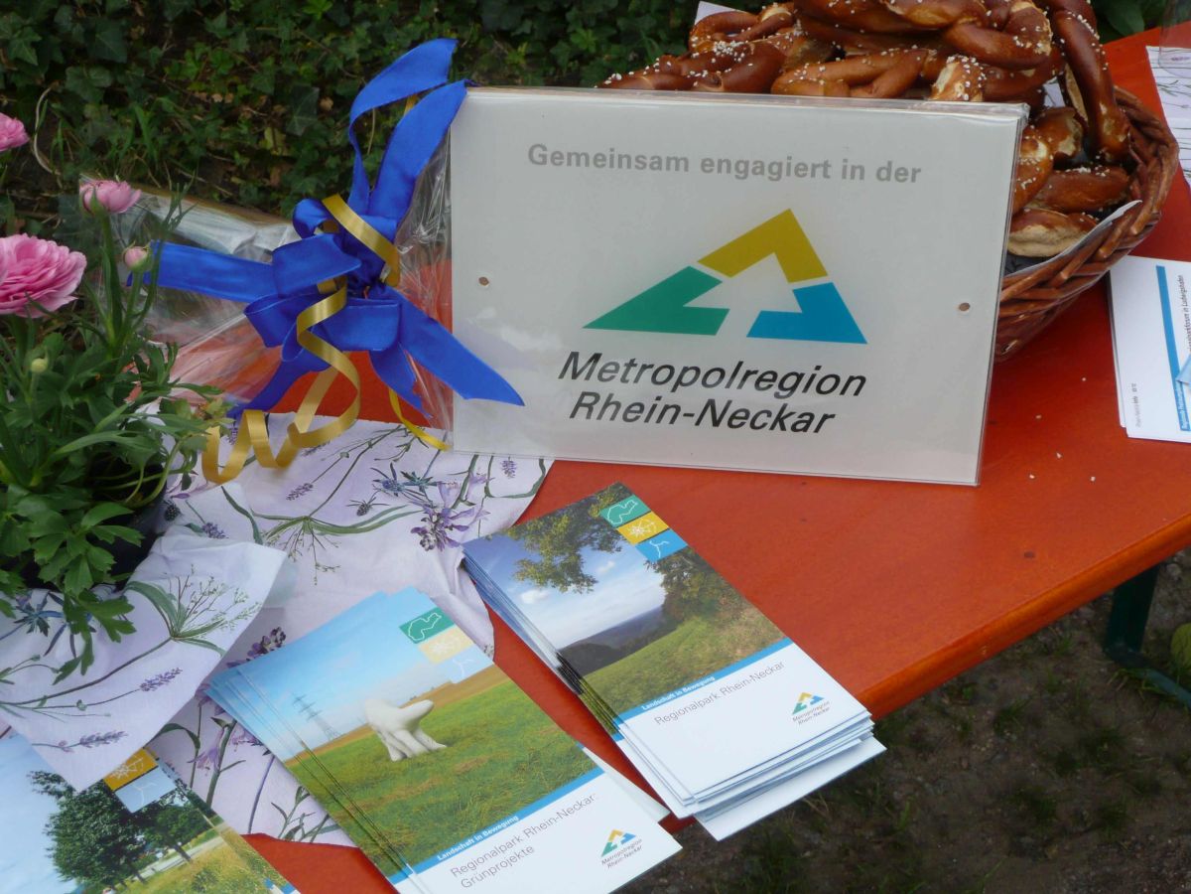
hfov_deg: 38.2
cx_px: 596
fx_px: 1720
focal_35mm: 50
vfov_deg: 29.1
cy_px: 447
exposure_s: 1/400
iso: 100
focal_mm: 8.2
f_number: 4.2
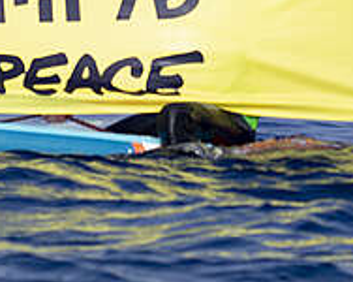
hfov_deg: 1.9
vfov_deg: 1.5
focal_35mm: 1022
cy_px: -354
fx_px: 10666
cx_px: -250
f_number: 5.6
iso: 100
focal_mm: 200
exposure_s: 1/640
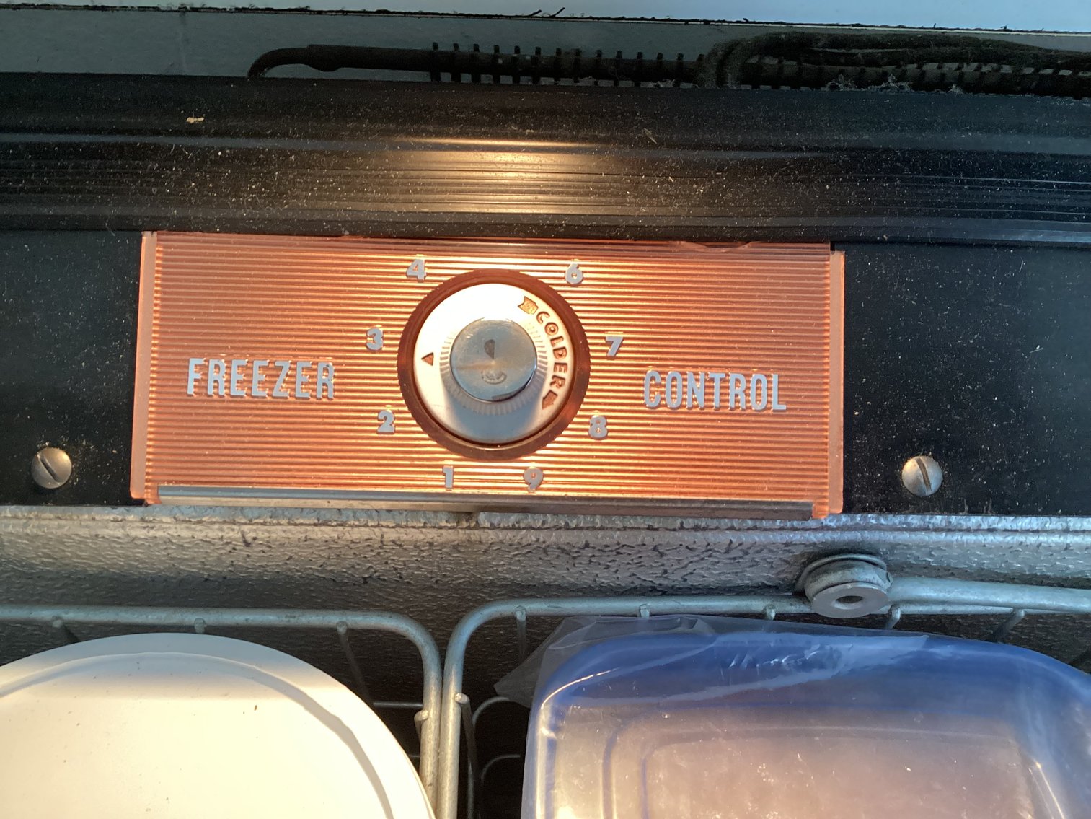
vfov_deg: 45.4
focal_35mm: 31
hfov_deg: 58.3
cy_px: 410
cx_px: 546
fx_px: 977
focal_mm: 3.3
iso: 250
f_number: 2.4
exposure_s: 1/60
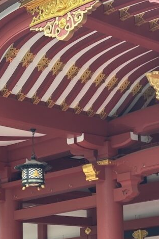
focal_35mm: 118
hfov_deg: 11.5
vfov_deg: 17.2
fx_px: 781
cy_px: 178
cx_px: 153
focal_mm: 5.96
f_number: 1.6
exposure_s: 1/132
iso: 50
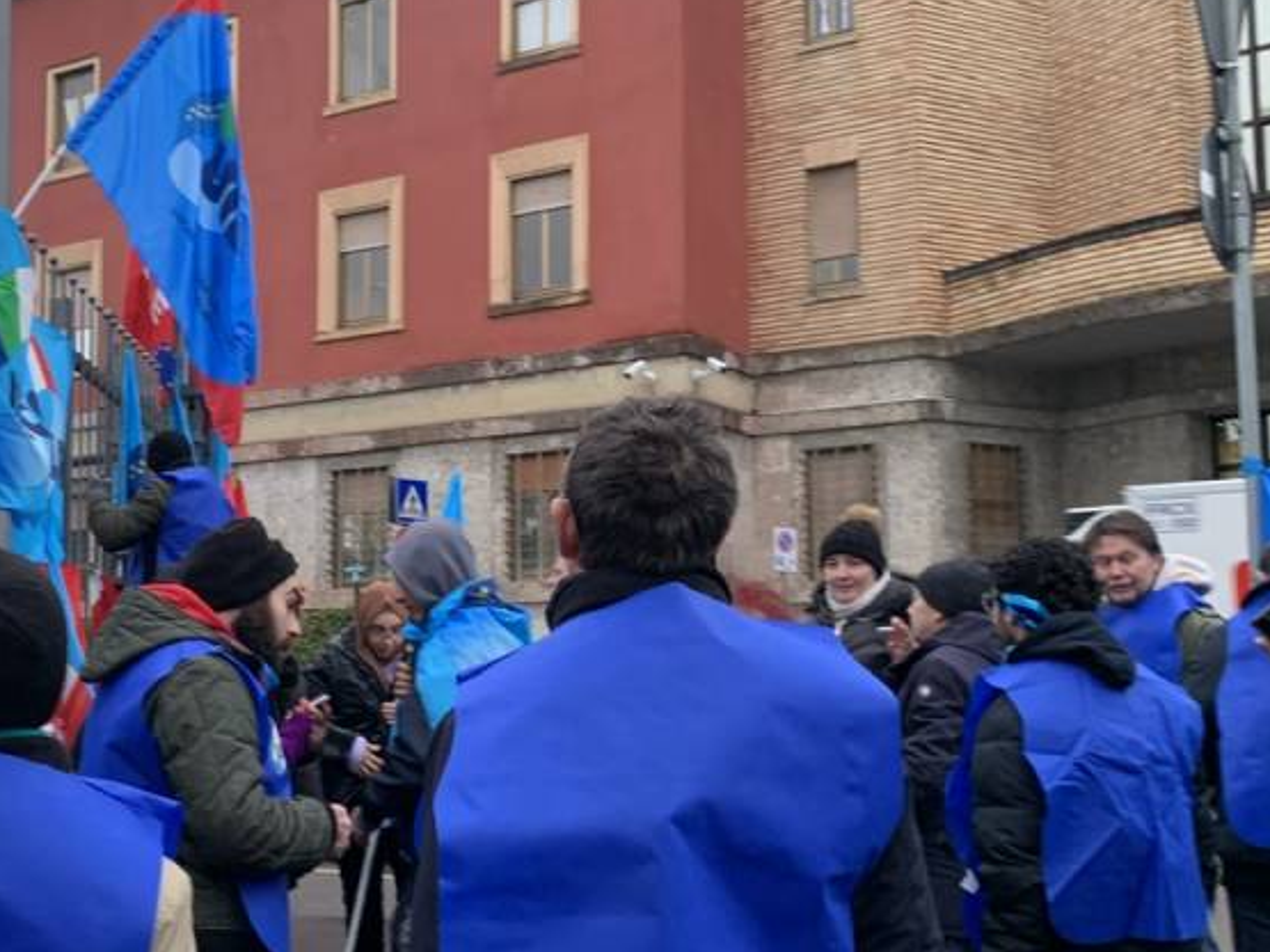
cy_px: 517
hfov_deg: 38.7
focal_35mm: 48
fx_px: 1761
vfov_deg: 30.2
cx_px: 323
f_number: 1.8
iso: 100
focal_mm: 4.25
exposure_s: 1/108
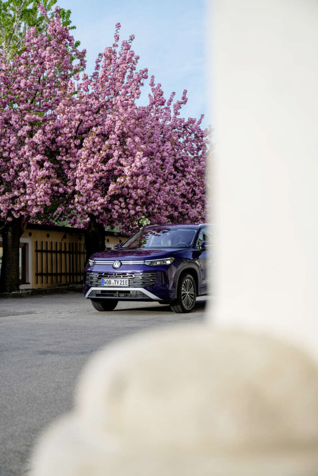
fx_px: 676
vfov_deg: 38.9
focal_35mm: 51
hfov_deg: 26.5
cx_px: 159
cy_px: 238
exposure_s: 1/400
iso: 100
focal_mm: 51
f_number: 3.5
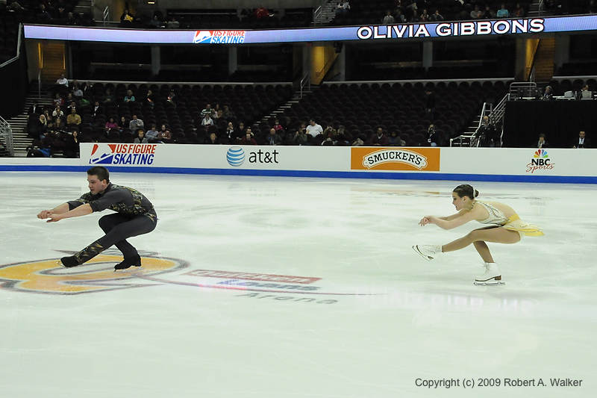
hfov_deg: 45.0
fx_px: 721
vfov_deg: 30.8
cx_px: 298
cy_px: 199
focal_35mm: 44
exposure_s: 1/1250
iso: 3200
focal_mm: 29
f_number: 5.6
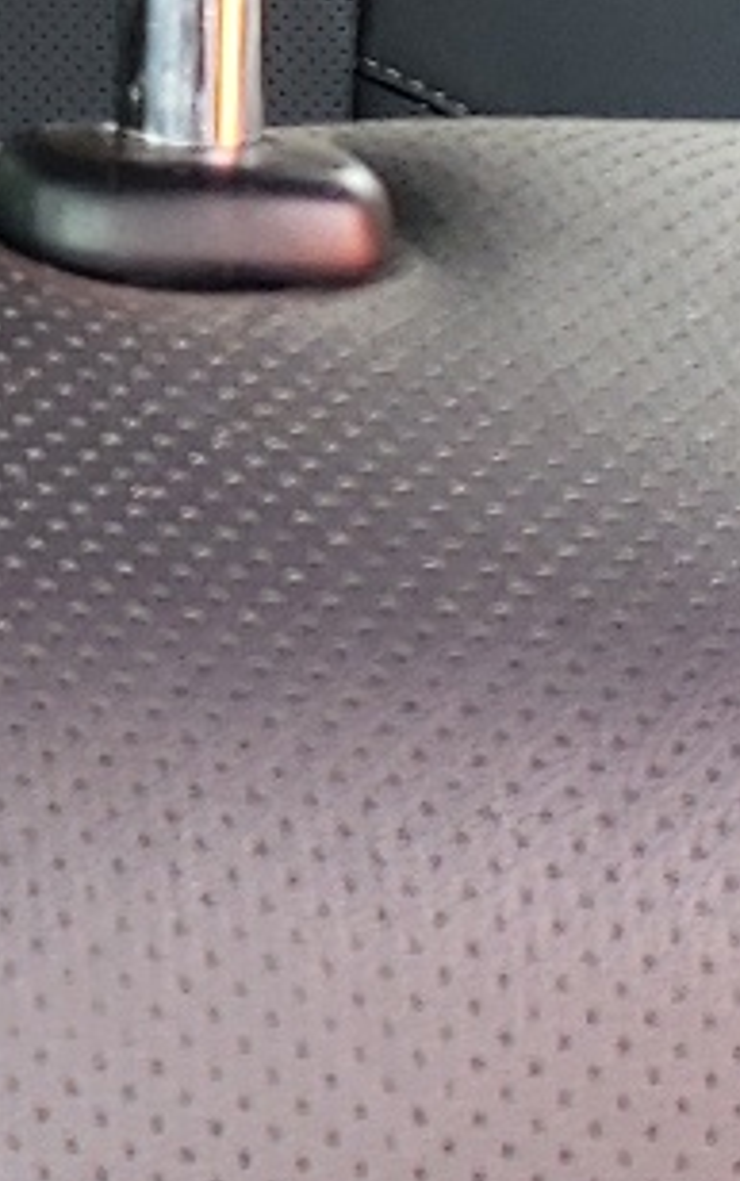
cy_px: -487
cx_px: -2132
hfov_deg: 7.1
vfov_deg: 13.9
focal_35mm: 143
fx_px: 4606
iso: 64
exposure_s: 1/50
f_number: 1.5
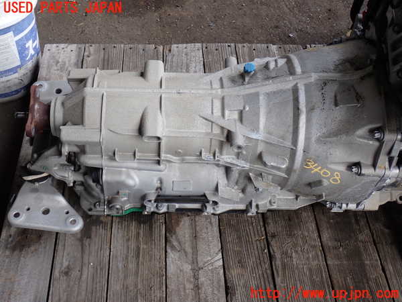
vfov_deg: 32.9
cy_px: 151
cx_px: 201
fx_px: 511
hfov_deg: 42.9
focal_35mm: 44
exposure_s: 1/125
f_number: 2.9
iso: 100
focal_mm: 7.84
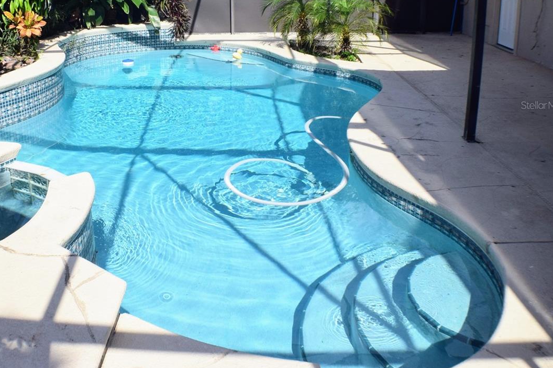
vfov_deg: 26.7
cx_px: 149
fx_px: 768
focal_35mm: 50
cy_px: 105
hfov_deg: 38.7
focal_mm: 22
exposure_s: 1/400
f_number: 11
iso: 400
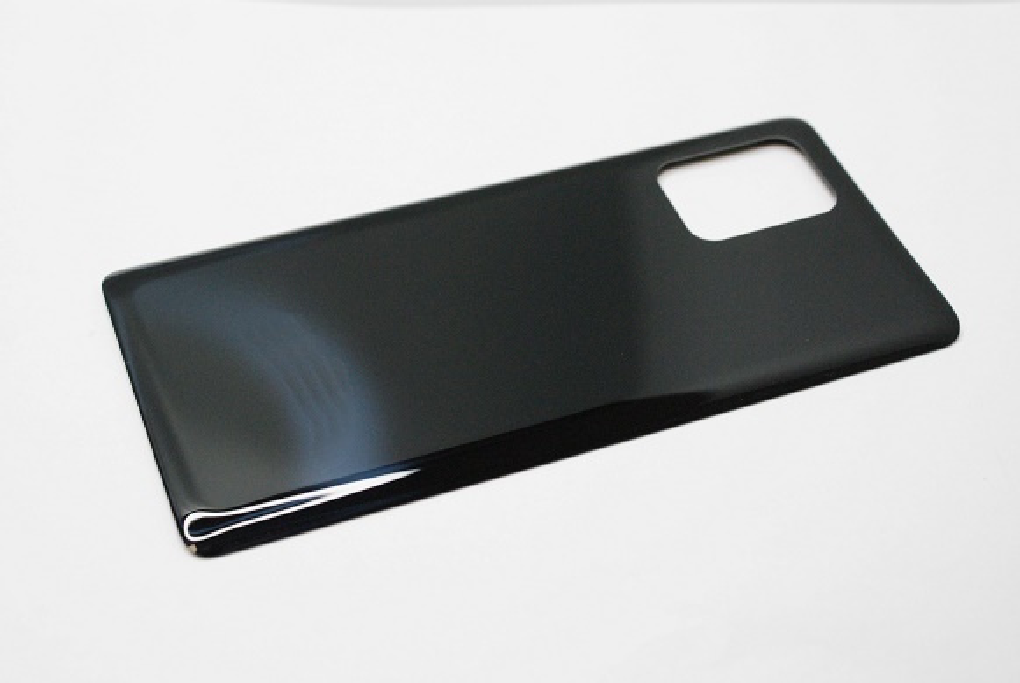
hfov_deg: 33.4
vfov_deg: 22.7
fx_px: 1702
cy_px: 342
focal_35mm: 60
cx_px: 510
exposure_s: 1/320
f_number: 5.6
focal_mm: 40
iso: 1600
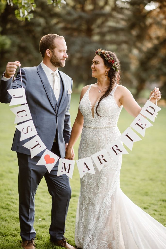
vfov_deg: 23.9
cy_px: 124
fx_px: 587
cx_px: 83
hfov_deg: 16.1
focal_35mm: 85
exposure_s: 1/500
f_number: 1.8
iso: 200
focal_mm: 85
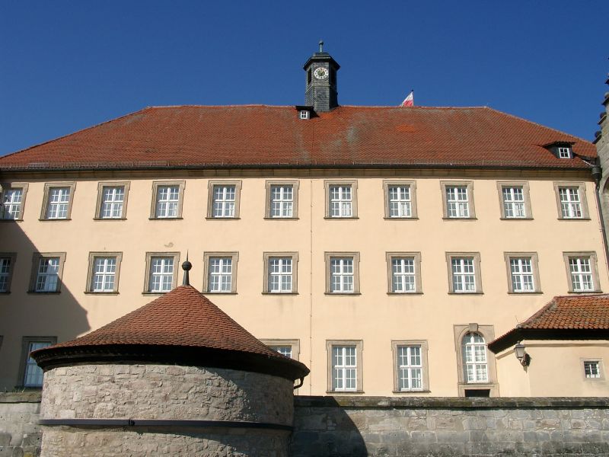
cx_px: 304
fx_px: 598
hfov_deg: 54.0
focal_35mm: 34
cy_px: 228
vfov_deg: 41.8
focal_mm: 7.13
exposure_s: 1/566
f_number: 5.6
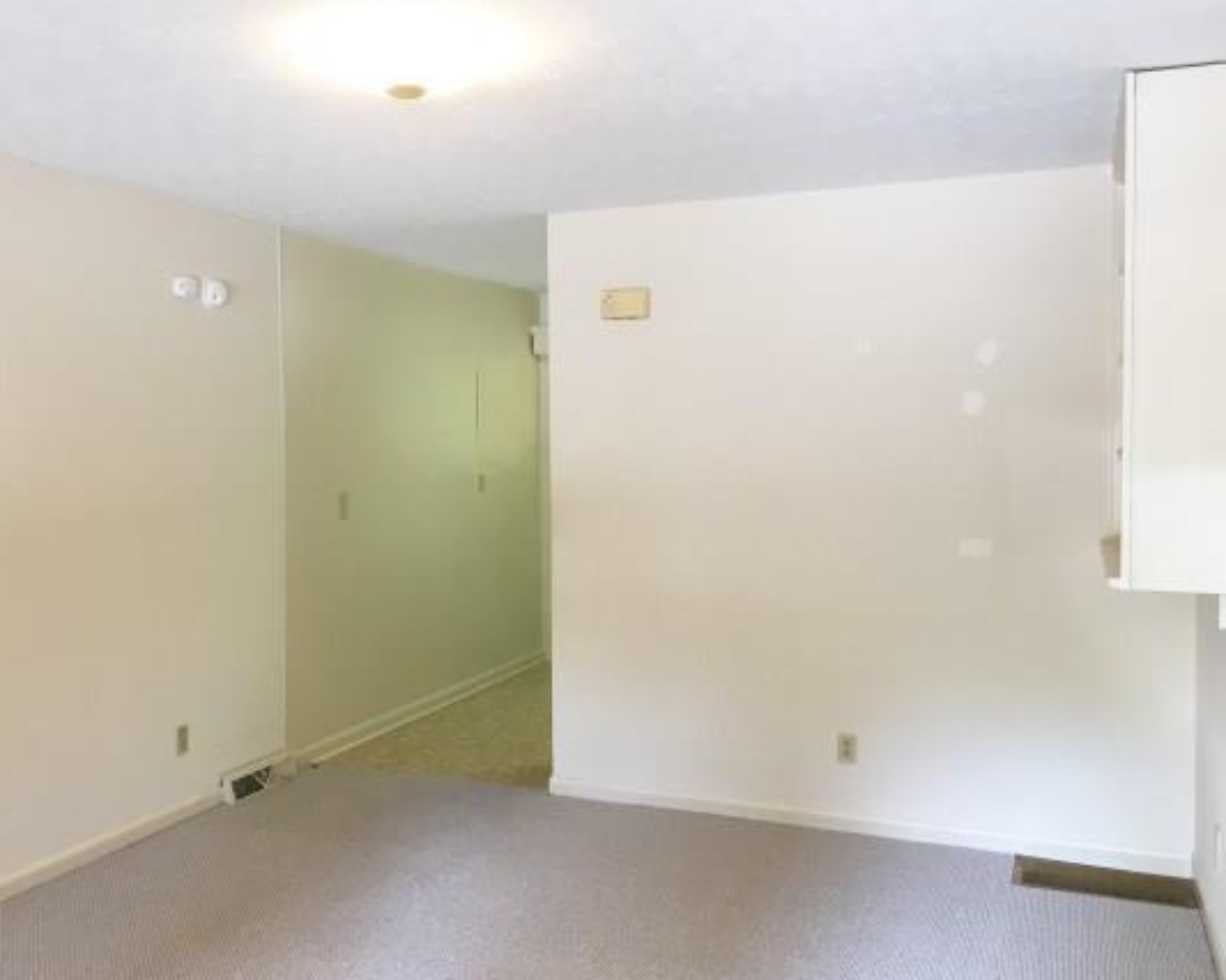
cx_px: 508
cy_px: 483
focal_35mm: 34
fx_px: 1233
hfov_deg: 52.6
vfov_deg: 43.3
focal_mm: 4.15
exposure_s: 1/30
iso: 50
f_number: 2.2
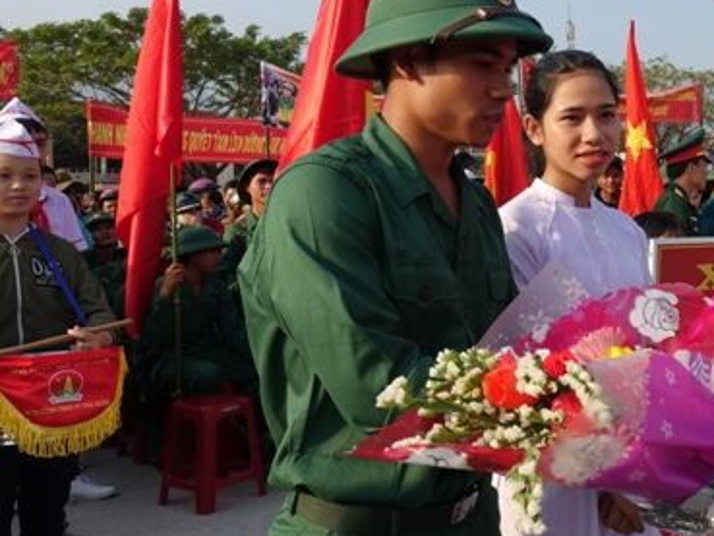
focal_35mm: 40
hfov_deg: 44.1
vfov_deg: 35.9
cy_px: 229
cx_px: 588
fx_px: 825
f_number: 4
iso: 100
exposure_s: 1/500
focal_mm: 8.87
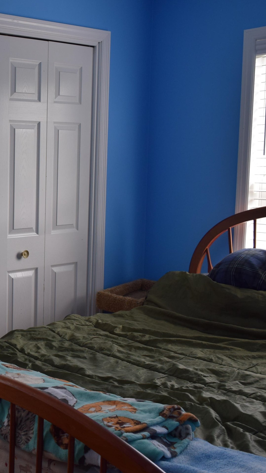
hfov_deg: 20.5
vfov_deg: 39.3
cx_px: -91
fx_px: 663
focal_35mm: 53
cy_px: 252
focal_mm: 21
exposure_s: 1/100
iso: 400
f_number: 5
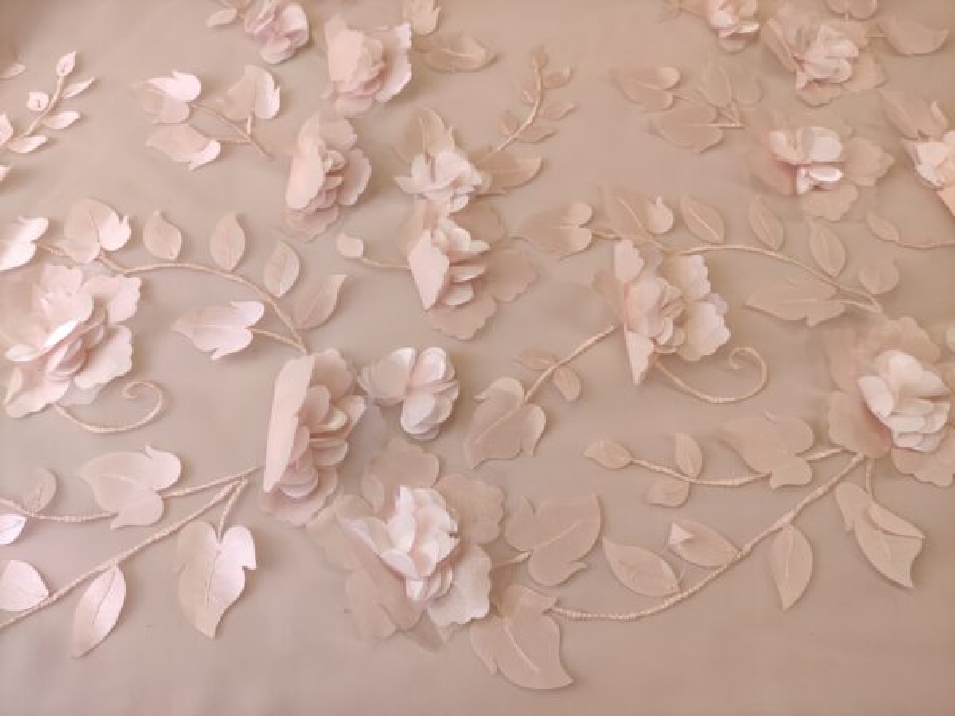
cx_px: 478
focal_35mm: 25
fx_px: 690
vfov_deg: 54.9
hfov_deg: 69.4
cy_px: 358
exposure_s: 1/200
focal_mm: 5.43
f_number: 1.89
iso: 200
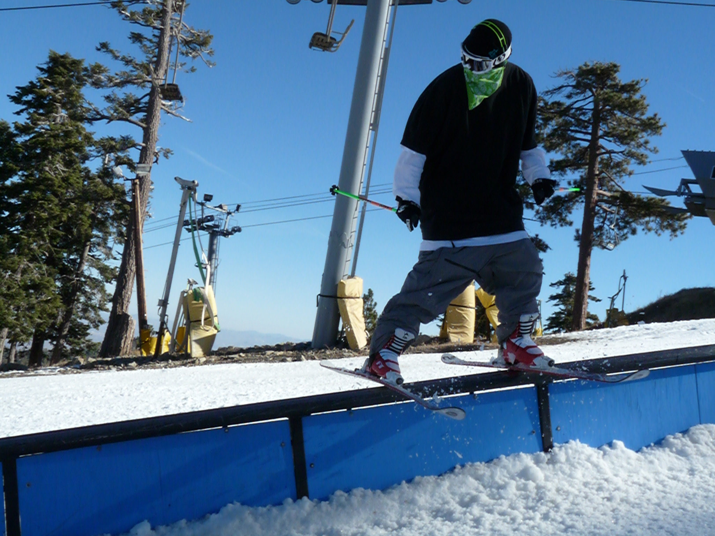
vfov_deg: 29.7
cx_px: 358
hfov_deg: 38.9
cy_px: 268
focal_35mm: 49
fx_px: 1012
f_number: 8
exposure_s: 1/1300
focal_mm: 8.7
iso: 500
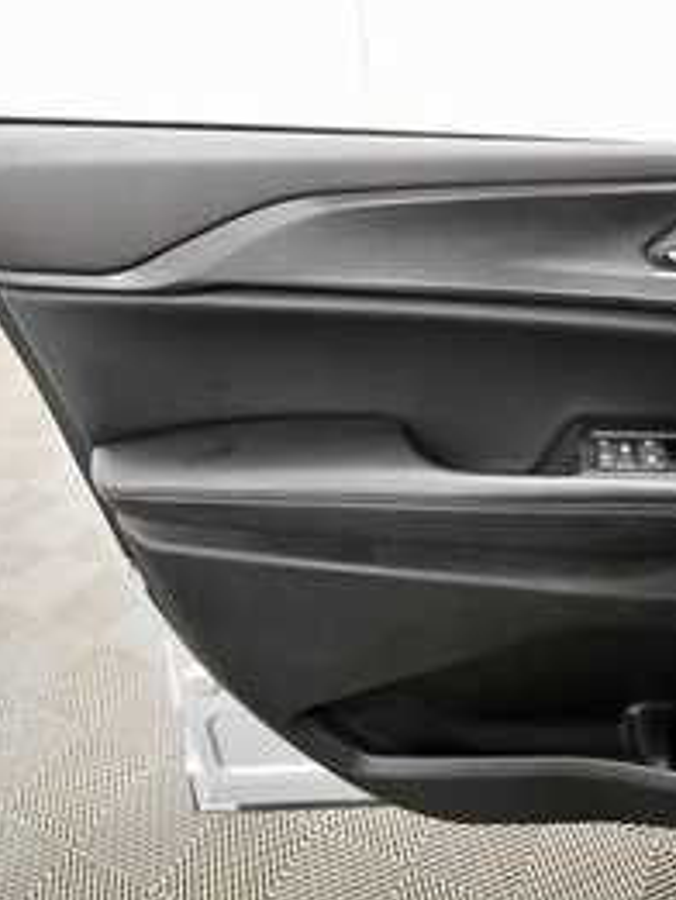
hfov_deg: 46.5
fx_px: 728
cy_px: 443
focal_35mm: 28
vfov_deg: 63.4
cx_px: 562
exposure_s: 1/125
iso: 3200
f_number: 4.8
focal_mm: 13
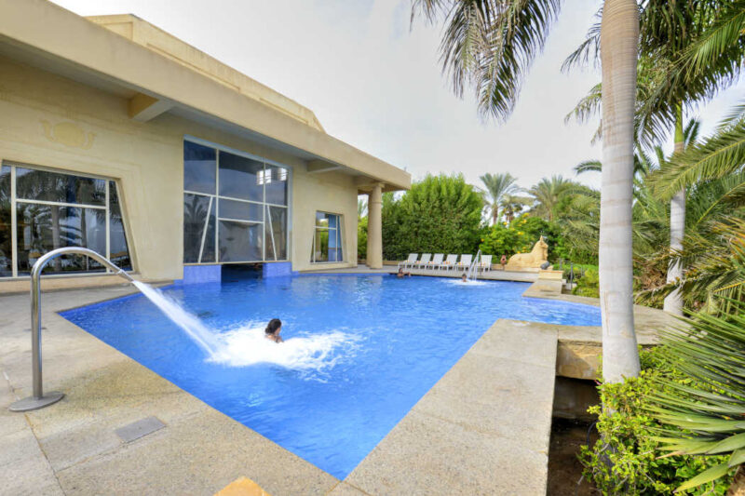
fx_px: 290
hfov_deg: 104.3
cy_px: 248
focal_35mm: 14
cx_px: 372
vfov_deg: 81.2
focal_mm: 14
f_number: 16
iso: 250
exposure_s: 1/80
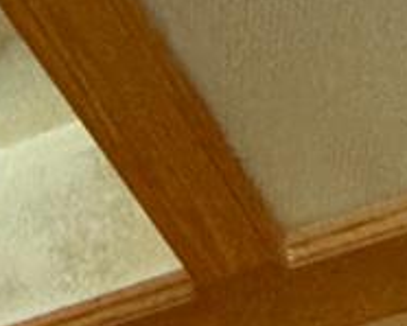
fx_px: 1326
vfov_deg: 6.8
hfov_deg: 15.7
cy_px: 1547
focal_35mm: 110
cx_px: 651
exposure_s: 1/60
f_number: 2.2
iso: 500
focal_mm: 2.22
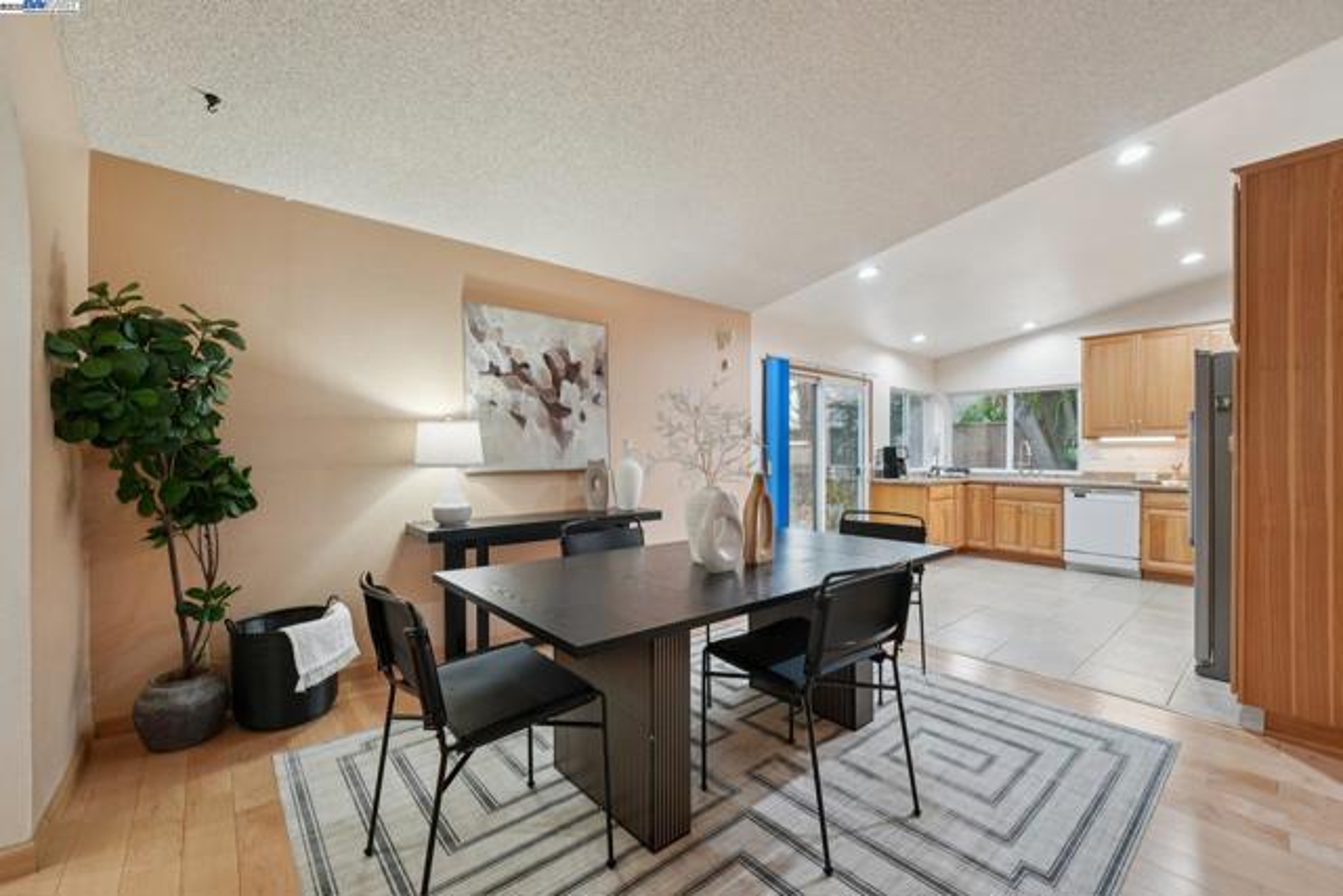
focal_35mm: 14
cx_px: 672
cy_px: 448
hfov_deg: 104.2
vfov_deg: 81.2
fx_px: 522
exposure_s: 1/20
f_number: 8
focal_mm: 14
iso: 800
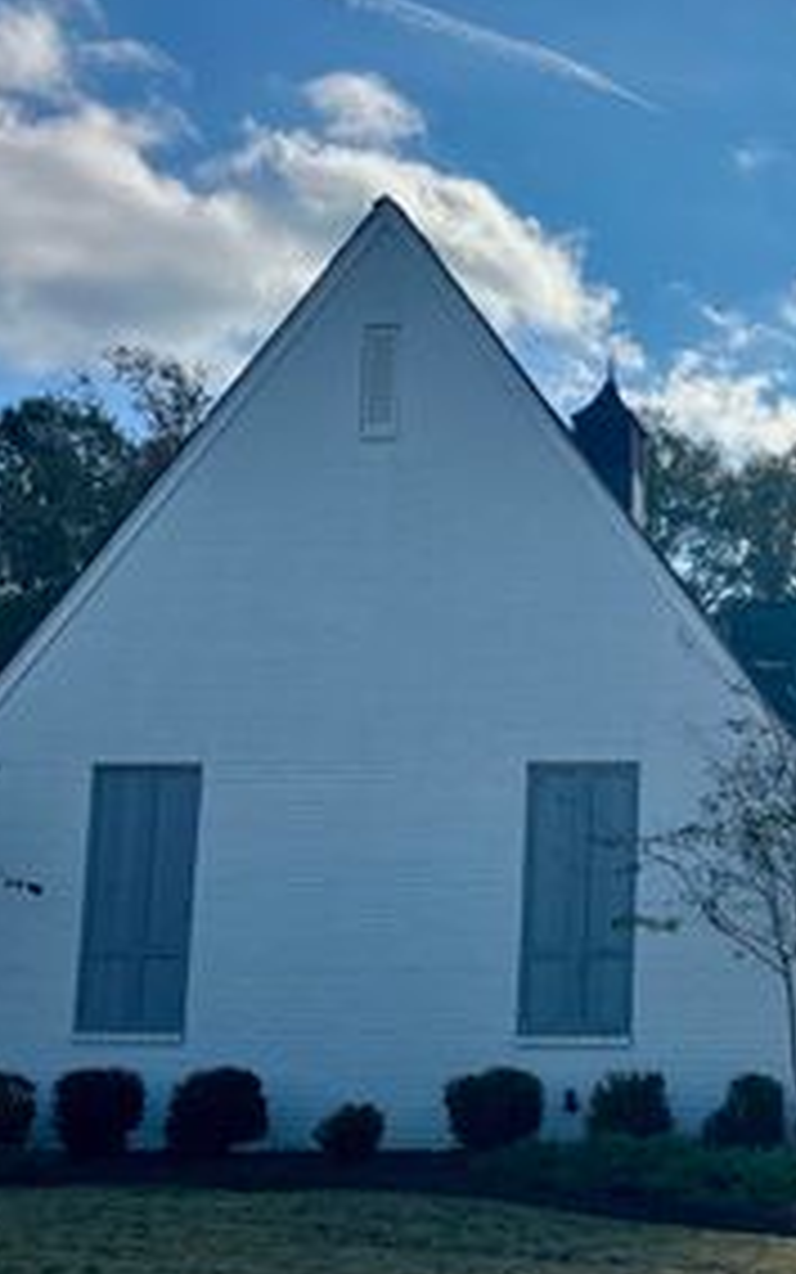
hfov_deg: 26.4
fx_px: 1561
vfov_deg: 44.2
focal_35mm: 45
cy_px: 736
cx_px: 872
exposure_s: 1/9709
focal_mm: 6.86
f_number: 1.78
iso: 80
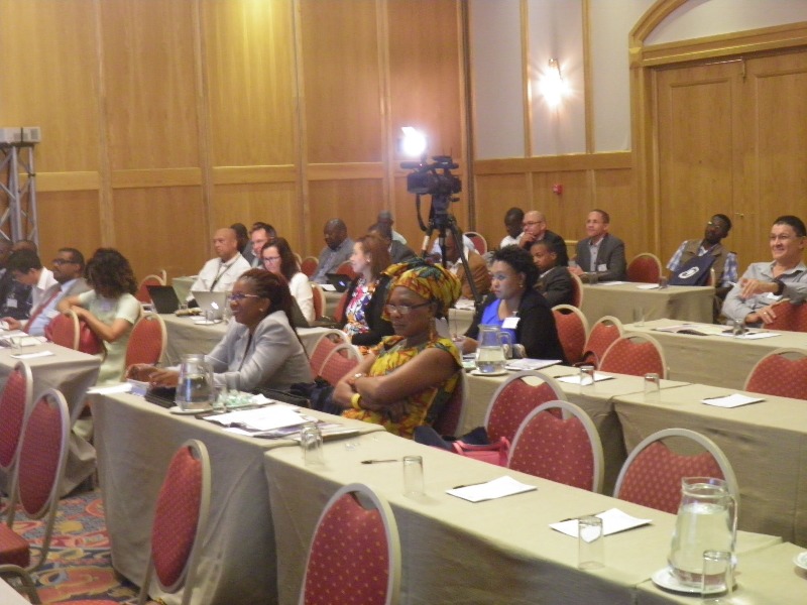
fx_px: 1282
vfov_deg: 26.6
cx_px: 404
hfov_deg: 34.9
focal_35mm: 55
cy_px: 302
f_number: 3.6
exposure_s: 1/5
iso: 400
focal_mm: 10
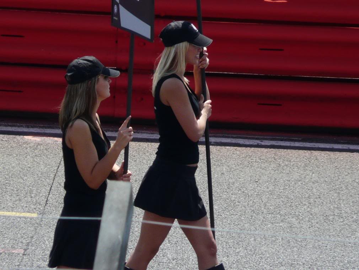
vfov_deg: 1.9
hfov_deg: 2.5
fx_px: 8330
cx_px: 180
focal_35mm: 803
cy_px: 135
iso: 100
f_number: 5.6
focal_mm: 82.8
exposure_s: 1/320
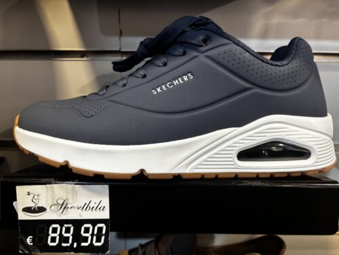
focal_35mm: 26
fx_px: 255
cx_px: 170
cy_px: 128
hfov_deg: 67.3
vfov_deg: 53.1
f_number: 1.6
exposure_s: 1/50
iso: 250
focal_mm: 5.96
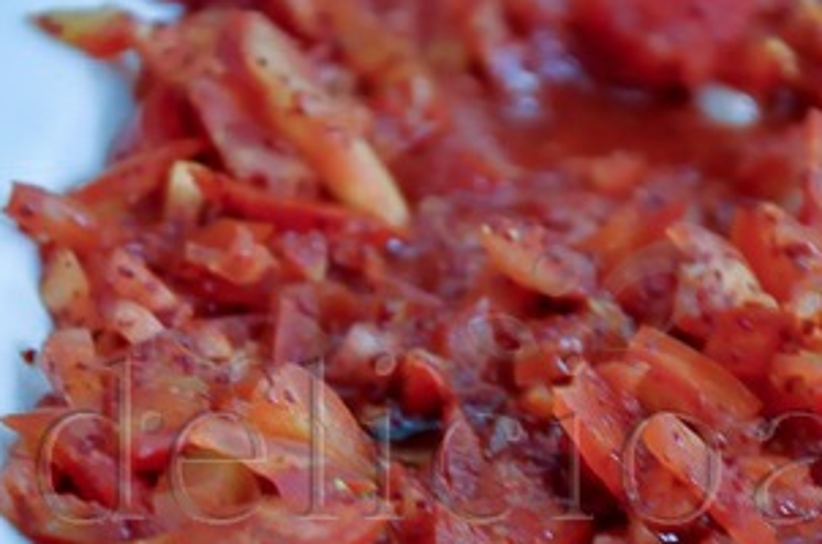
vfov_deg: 5.2
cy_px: 438
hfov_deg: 7.9
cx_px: 566
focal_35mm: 261
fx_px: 5943
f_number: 5.6
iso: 1600
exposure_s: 1/13
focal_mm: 105
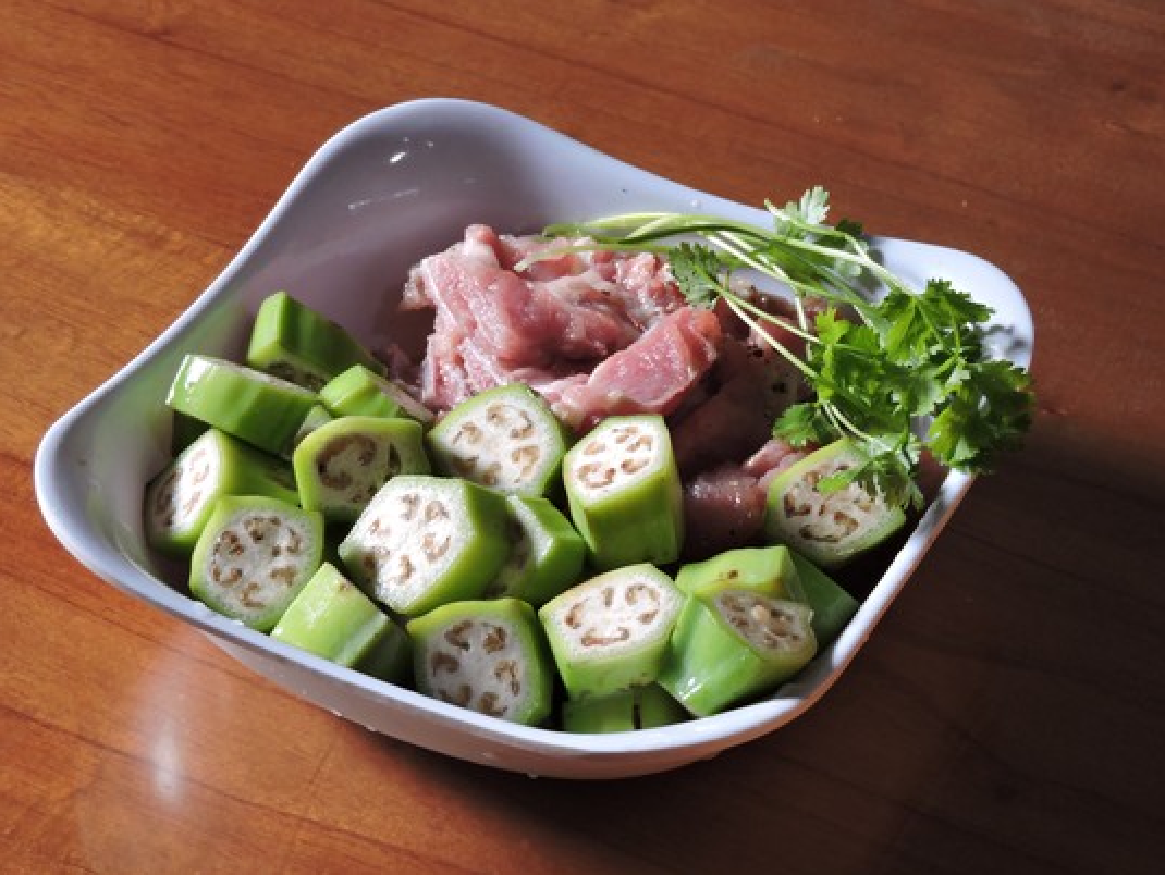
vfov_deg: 12.8
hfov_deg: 17.0
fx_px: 3907
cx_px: 586
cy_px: 439
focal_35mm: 116
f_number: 5
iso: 400
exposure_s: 1/30
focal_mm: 20.6
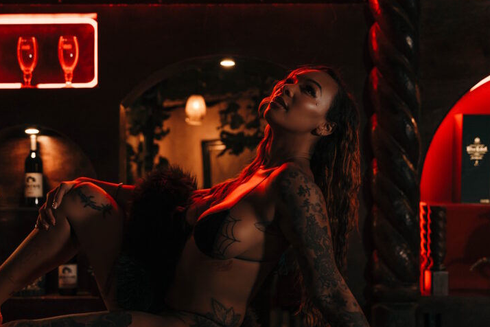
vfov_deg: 20.6
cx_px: 184
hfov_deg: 30.4
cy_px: 192
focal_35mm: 66
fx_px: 898
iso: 1000
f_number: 2.8
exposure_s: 1/200
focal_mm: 46
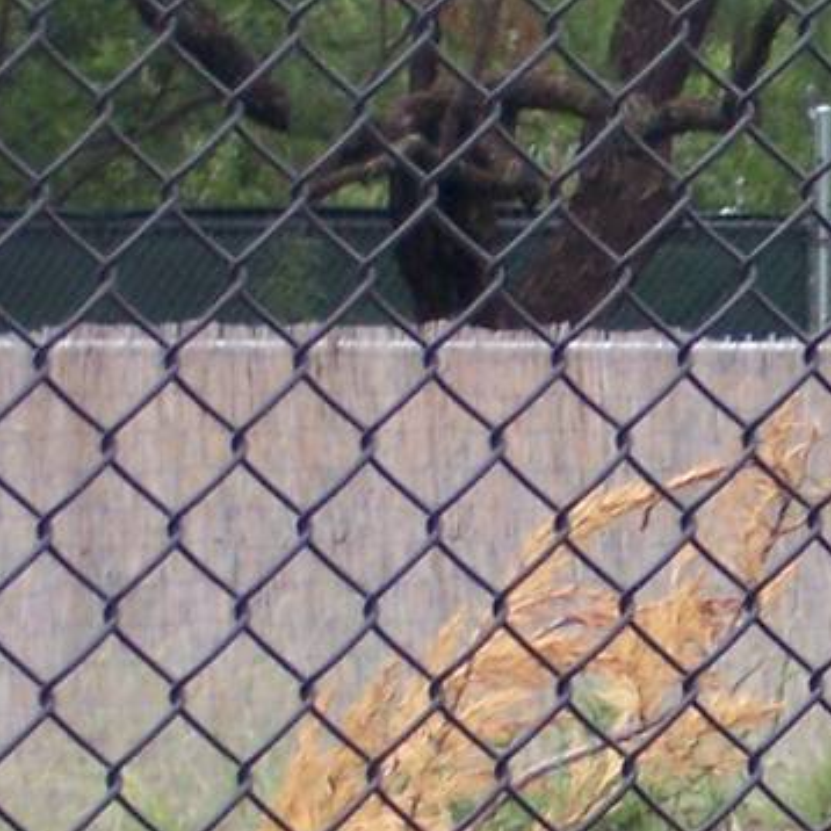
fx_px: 14177
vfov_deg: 3.4
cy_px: 1054
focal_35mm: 522
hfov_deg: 3.3
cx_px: 1479
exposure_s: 1/180
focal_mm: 22
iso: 140
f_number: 4.8
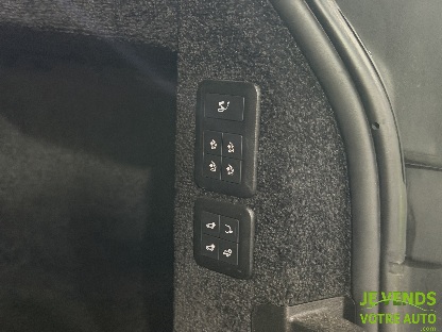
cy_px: 166
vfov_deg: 30.3
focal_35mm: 48
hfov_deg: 39.7
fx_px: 613
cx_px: 221
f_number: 1.78
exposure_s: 1/20
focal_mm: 6.76
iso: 800
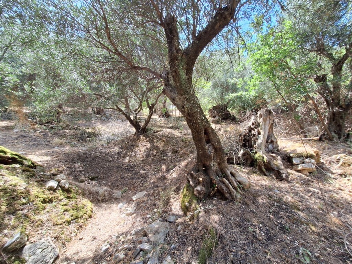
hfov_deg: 106.2
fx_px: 132
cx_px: 176
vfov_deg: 89.9
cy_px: 132
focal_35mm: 13
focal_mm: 1.74
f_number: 2.2
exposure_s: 1/213
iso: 40
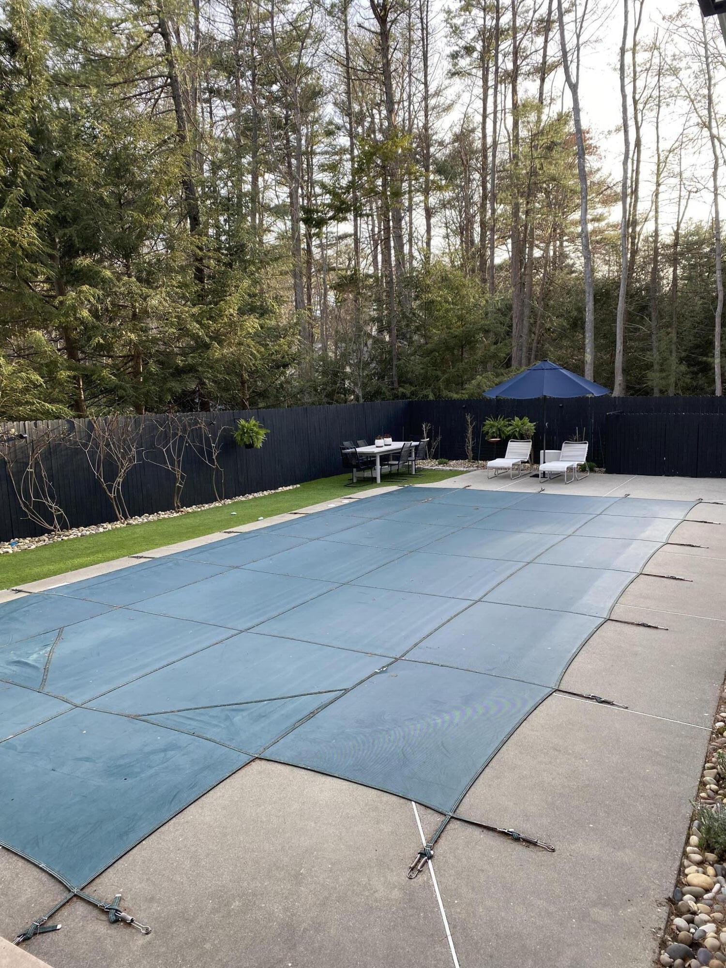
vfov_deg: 67.3
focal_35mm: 26
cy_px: 484
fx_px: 727
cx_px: 363
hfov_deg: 53.1
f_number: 1.8
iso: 32
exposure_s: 1/219
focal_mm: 4.25
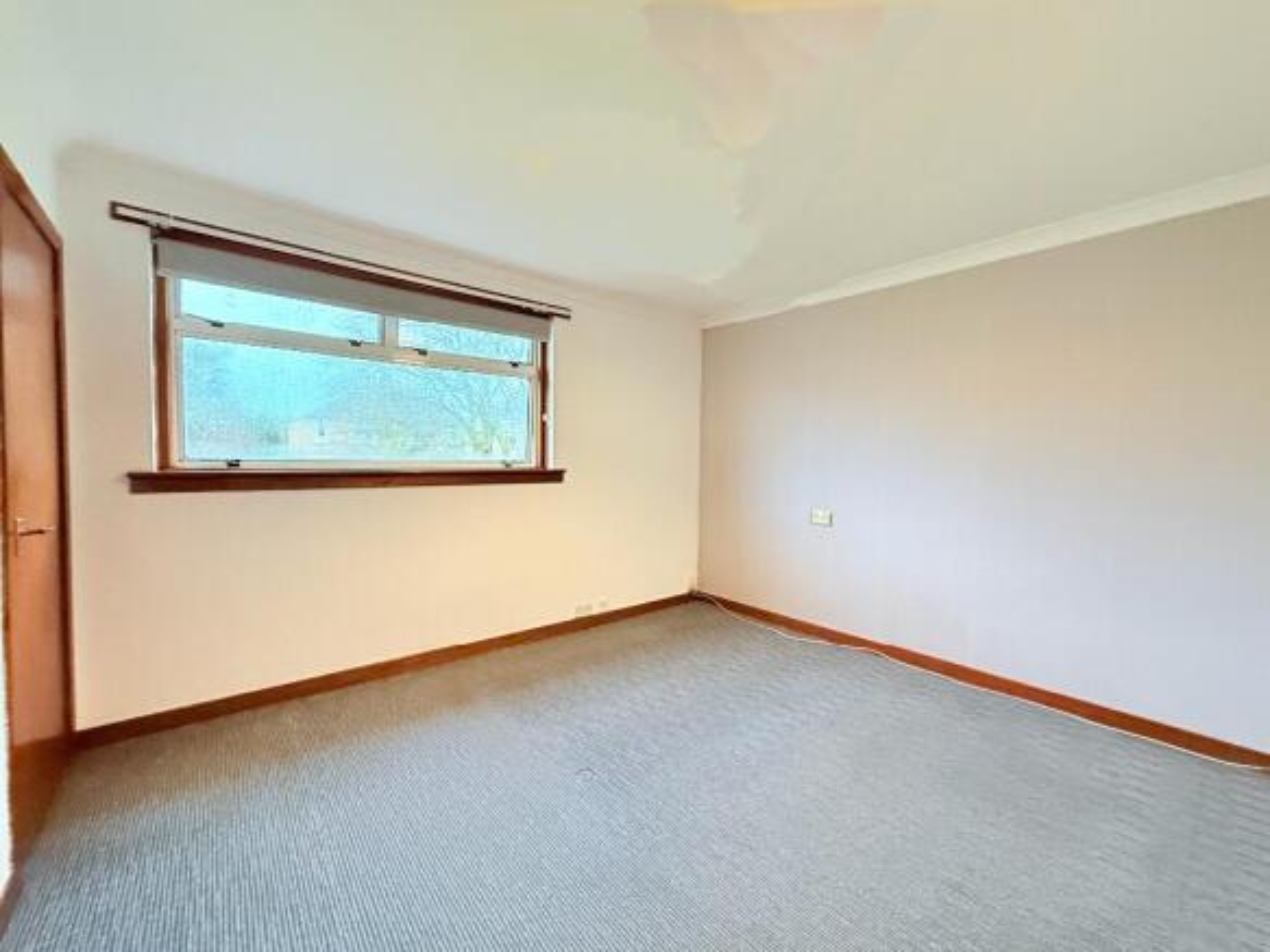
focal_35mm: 14
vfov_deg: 85.7
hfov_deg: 102.1
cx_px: 635
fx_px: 514
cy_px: 476
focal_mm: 2.22
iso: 500
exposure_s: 1/60
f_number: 2.2
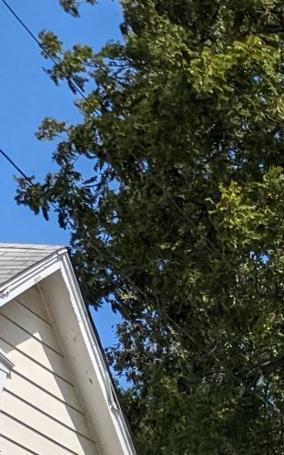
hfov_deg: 8.8
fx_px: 1474
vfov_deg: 16.2
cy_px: 655
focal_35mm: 119
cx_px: 878
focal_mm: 4.38
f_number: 1.73
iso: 50
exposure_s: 1/2924
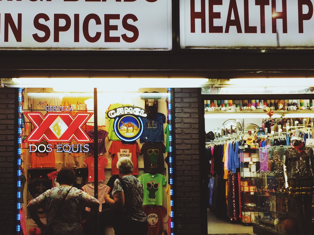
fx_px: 517
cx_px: 126
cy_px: 118
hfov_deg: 33.7
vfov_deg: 25.7
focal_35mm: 57
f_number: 2.2
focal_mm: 4.12
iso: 40
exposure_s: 1/40
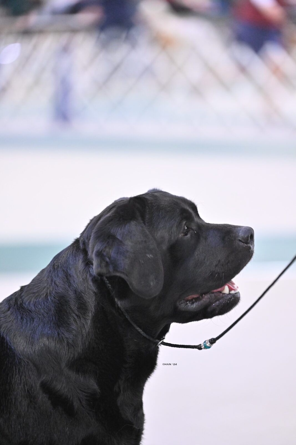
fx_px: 1849
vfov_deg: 13.7
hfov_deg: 9.2
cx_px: 148
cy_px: 222
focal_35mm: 150
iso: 4000
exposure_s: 1/250
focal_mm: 150
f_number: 2.8
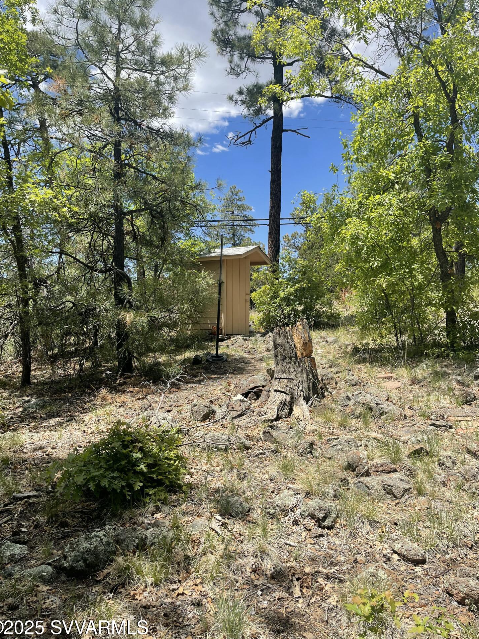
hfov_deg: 53.1
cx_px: 237
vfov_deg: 67.3
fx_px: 480
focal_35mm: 26
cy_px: 326
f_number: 1.6
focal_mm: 5.1
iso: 32
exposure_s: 1/2597
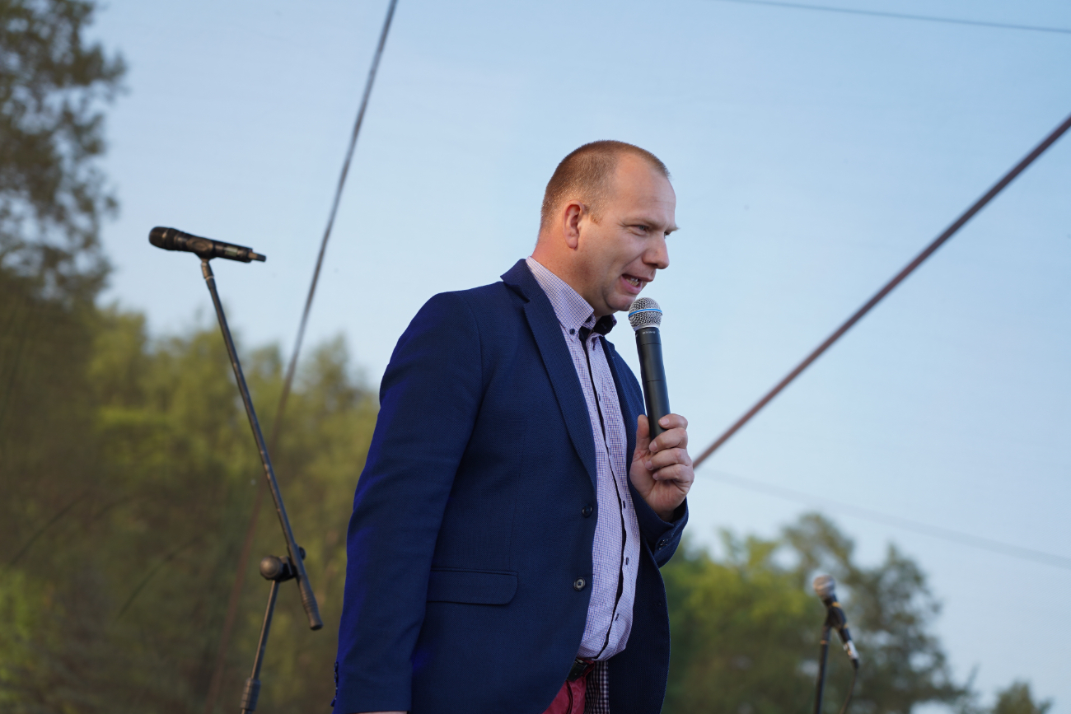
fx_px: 3124
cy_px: 357
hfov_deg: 19.5
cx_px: 536
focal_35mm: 105
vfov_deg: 13.0
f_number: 4.5
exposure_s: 1/100
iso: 100
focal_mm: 105
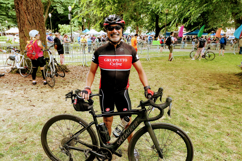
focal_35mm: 24
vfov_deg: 53.1
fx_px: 161
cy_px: 80
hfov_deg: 73.7
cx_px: 121
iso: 125
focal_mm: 8.8
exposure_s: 1/125
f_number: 2.5
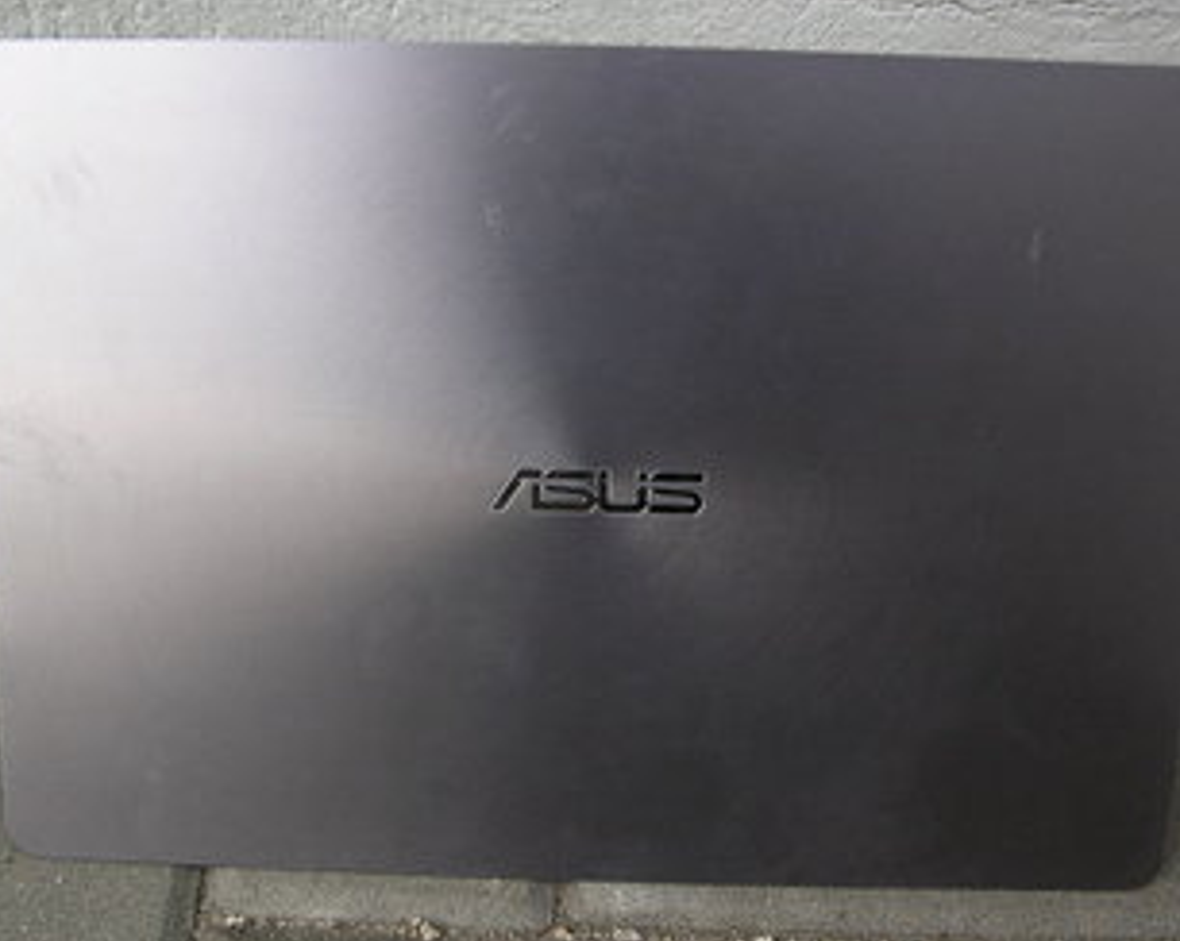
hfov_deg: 40.3
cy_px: 505
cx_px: 540
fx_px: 1604
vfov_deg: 32.7
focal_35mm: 46
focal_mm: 6
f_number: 2.7
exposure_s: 1/93.1
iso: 50
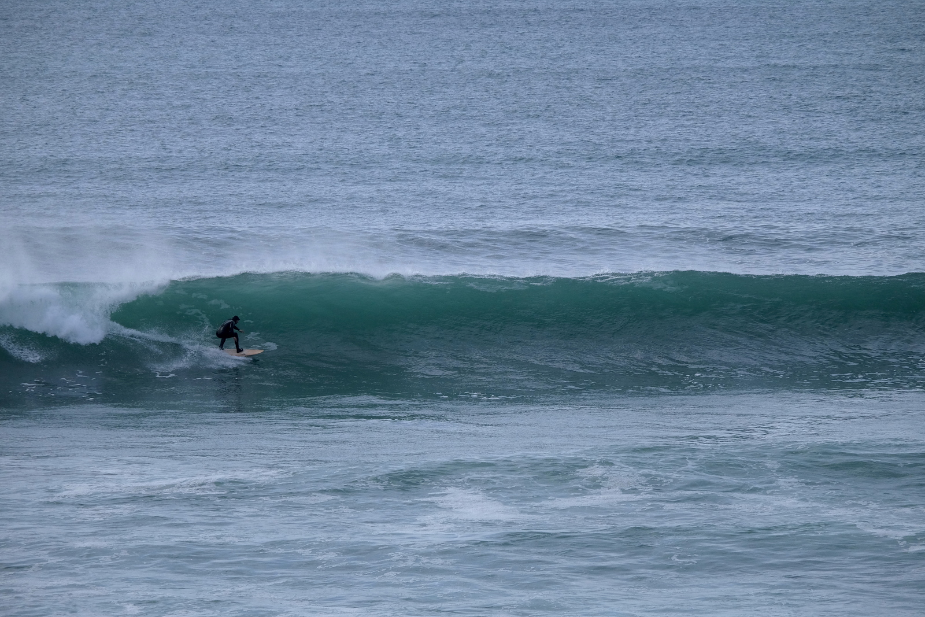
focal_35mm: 345
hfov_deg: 6.0
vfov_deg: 4.0
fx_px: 8865
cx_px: 462
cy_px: 308
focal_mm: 230
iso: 400
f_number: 6.7
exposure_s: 1/2700
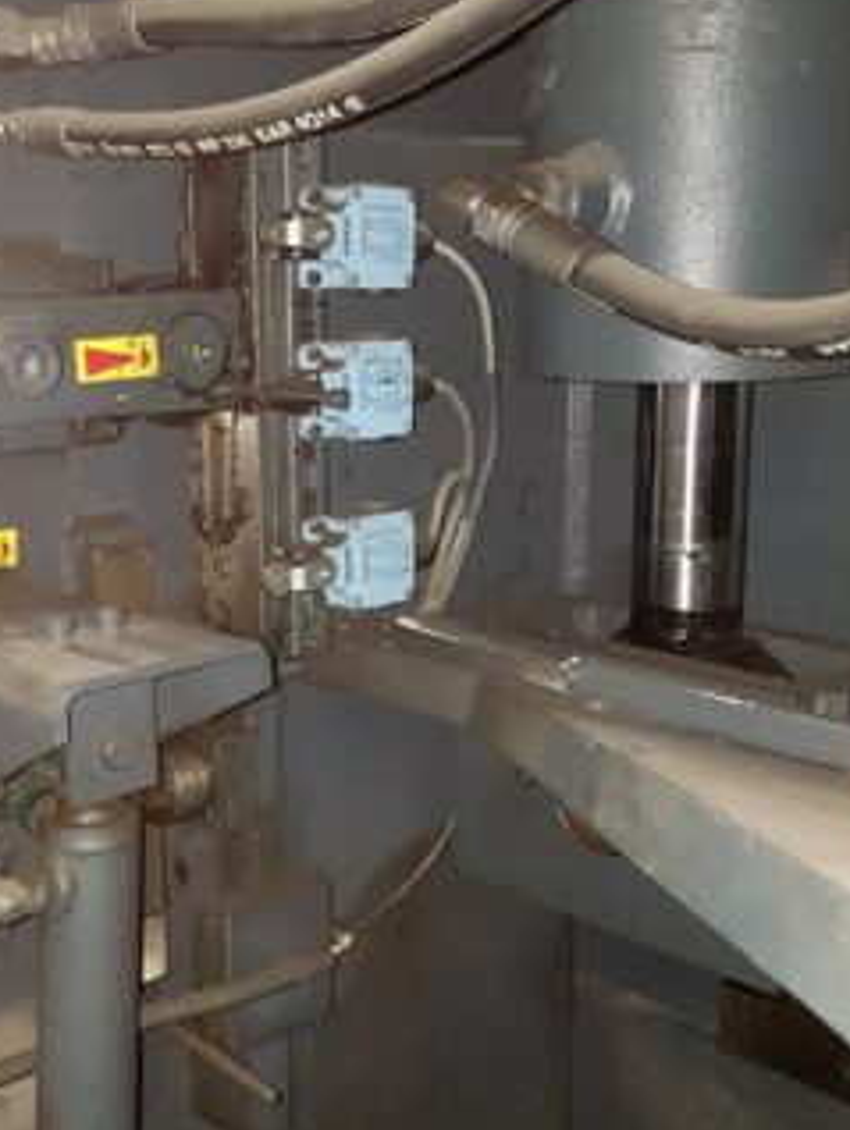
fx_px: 1602
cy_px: 615
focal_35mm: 49
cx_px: 263
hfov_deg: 29.4
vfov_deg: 38.9
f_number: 1.7
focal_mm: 4.2
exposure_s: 1/24
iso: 200
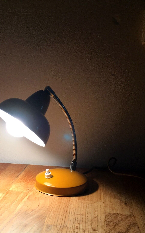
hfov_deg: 31.6
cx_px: 43
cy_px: 134
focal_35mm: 40
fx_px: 253
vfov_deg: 49.1
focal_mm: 4.15
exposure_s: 1/50
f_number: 2.2
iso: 25
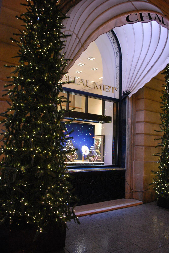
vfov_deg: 67.3
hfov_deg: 48.0
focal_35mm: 27
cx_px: 84
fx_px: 190
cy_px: 126
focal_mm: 18
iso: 640
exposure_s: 1/30
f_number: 3.5
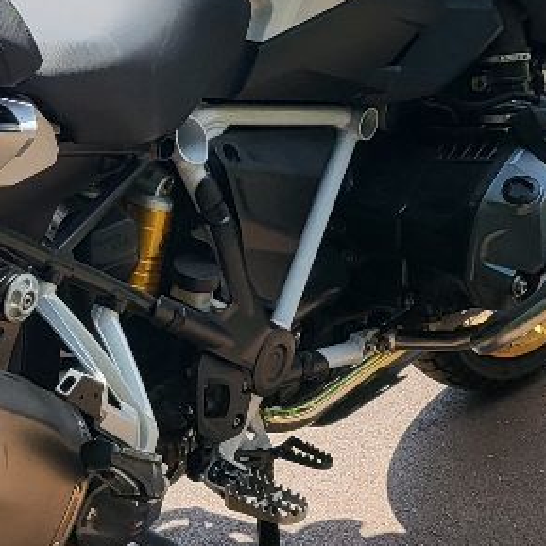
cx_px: 28
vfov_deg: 18.1
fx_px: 1677
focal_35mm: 94
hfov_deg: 18.1
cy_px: 8
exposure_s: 1/1597
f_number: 1.8
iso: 40
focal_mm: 5
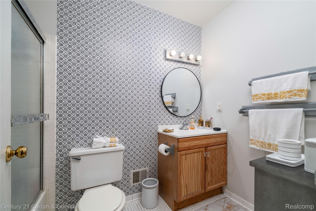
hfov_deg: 100.4
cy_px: 106
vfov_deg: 77.3
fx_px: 132
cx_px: 158
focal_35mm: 15
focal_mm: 10
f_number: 5.6
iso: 640
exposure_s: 1/125
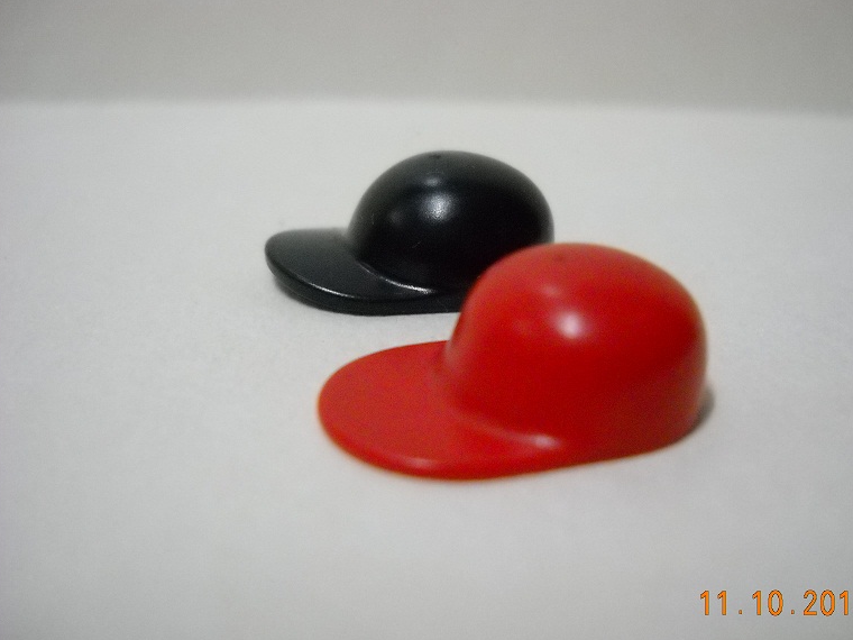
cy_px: 331
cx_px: 450
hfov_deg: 42.9
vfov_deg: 32.9
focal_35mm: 44
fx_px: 1084
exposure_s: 1/20
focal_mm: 6.72
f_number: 3.1
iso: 800
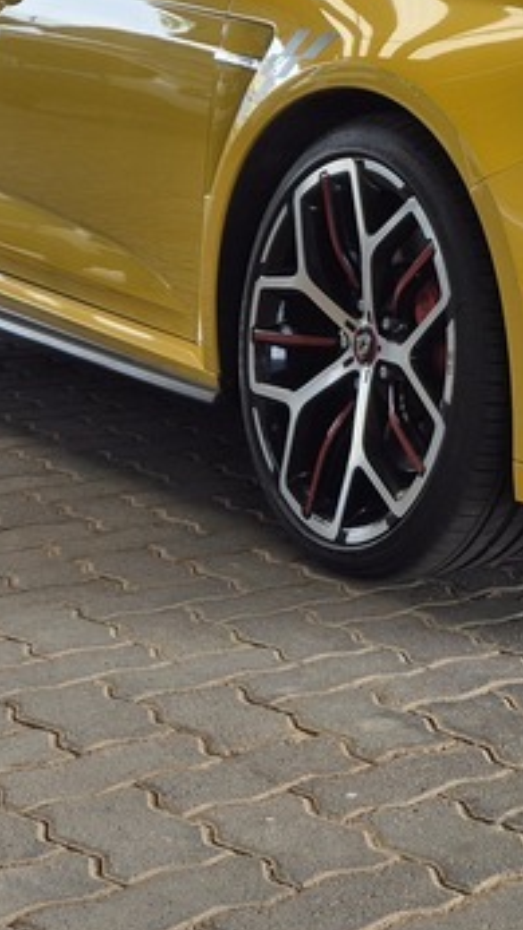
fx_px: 1826
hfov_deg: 14.7
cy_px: 0
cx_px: 877
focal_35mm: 74
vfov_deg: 27.0
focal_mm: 5.4
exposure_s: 1/75
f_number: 1.8
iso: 32
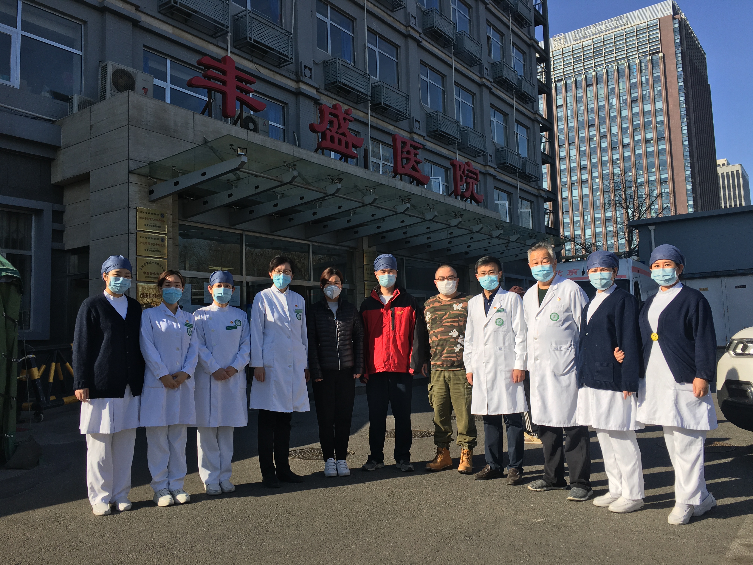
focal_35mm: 29
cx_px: 376
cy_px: 282
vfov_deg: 48.2
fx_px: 631
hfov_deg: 61.7
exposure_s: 1/1425
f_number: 2.2
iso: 25
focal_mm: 4.15
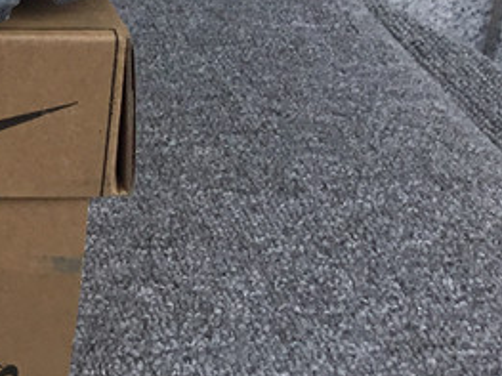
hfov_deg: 16.4
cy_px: -96
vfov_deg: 13.5
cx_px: -315
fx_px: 1537
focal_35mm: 106
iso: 25
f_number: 2.4
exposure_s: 1/411
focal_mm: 3.3
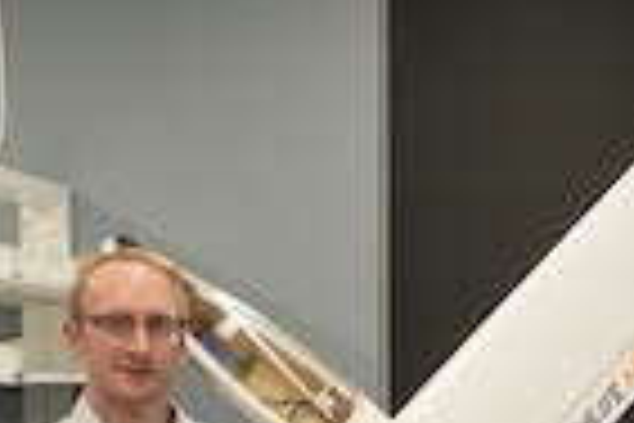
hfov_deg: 15.9
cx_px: 522
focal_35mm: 128
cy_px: 684
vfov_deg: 10.3
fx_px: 2254
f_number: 4
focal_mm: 16
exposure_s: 1/160
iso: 800
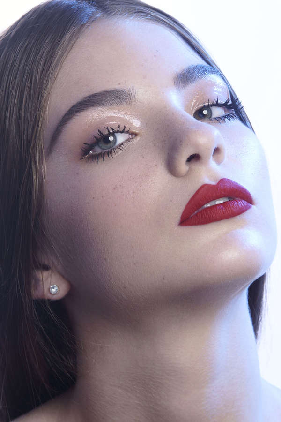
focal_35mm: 180
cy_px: 211
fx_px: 2107
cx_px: 140
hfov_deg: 7.6
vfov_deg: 11.4
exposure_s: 1/125
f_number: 11
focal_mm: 120
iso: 100
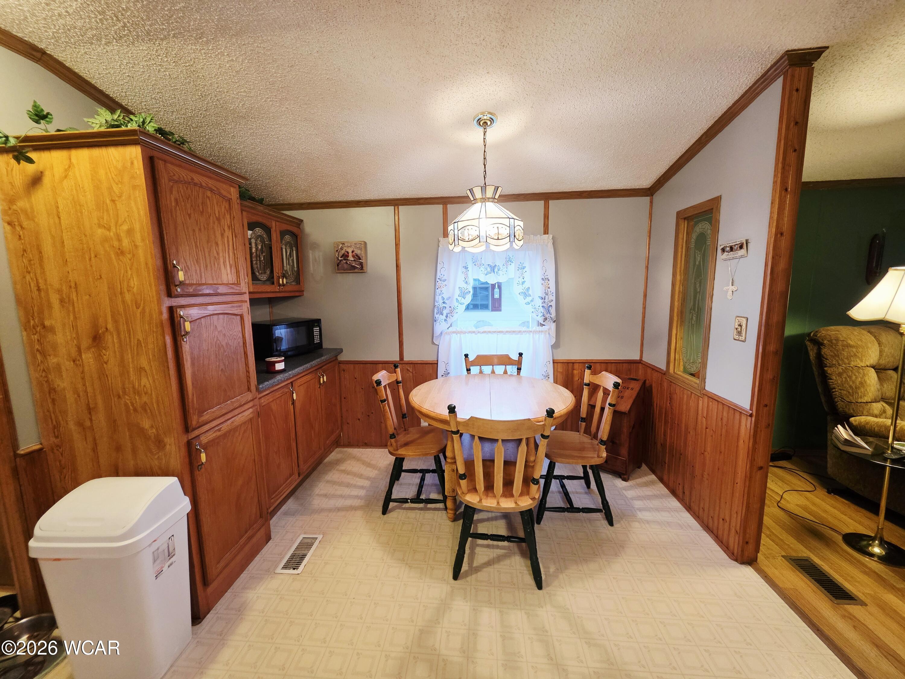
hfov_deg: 106.2
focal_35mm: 13
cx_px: 452
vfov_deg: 89.9
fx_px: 340
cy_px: 340
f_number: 1.9
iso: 250
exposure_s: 1/60.2
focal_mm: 2.2
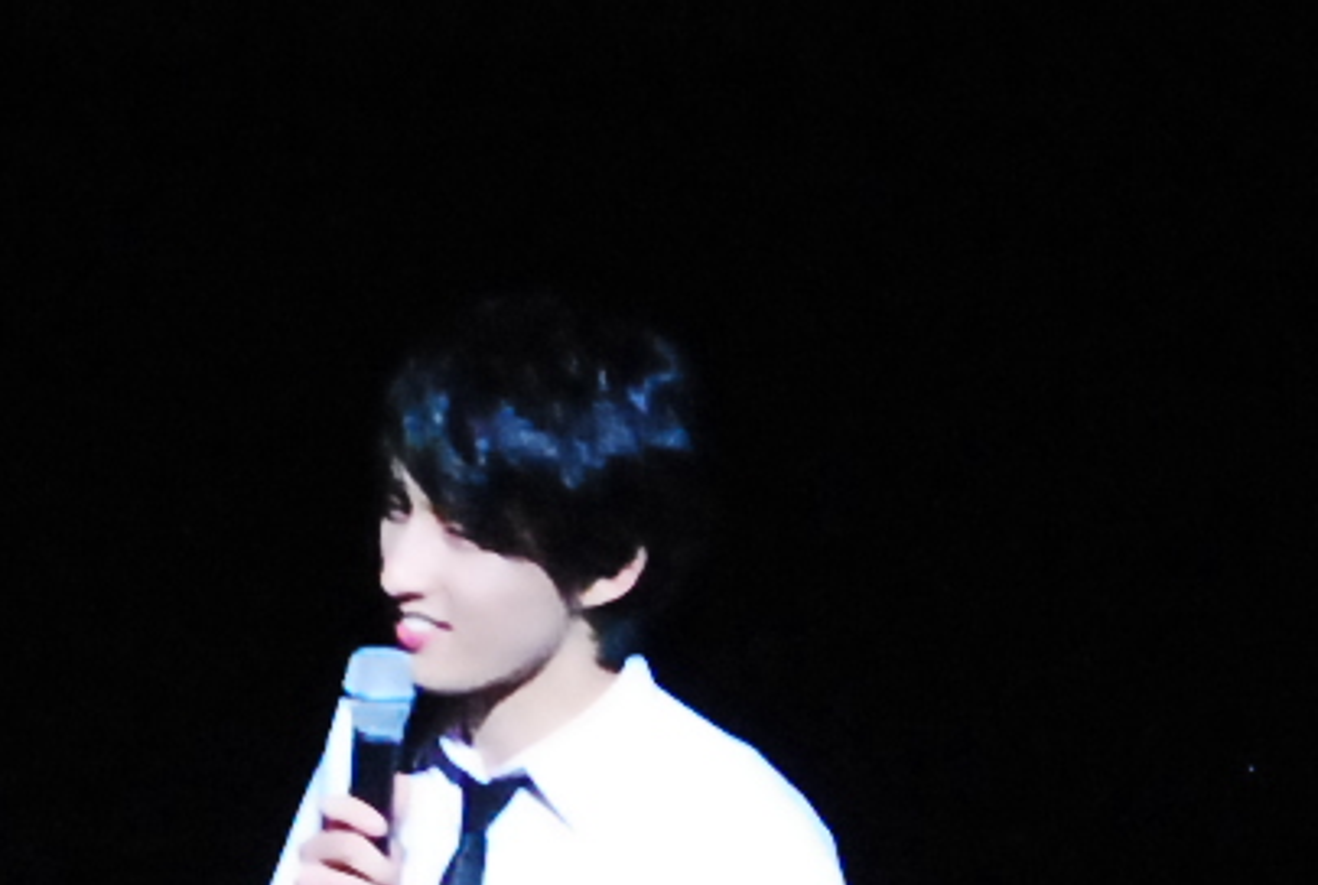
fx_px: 21669
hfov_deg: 3.5
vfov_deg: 2.3
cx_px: -156
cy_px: 804
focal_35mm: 591
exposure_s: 1/40
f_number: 5.6
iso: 1600
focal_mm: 55
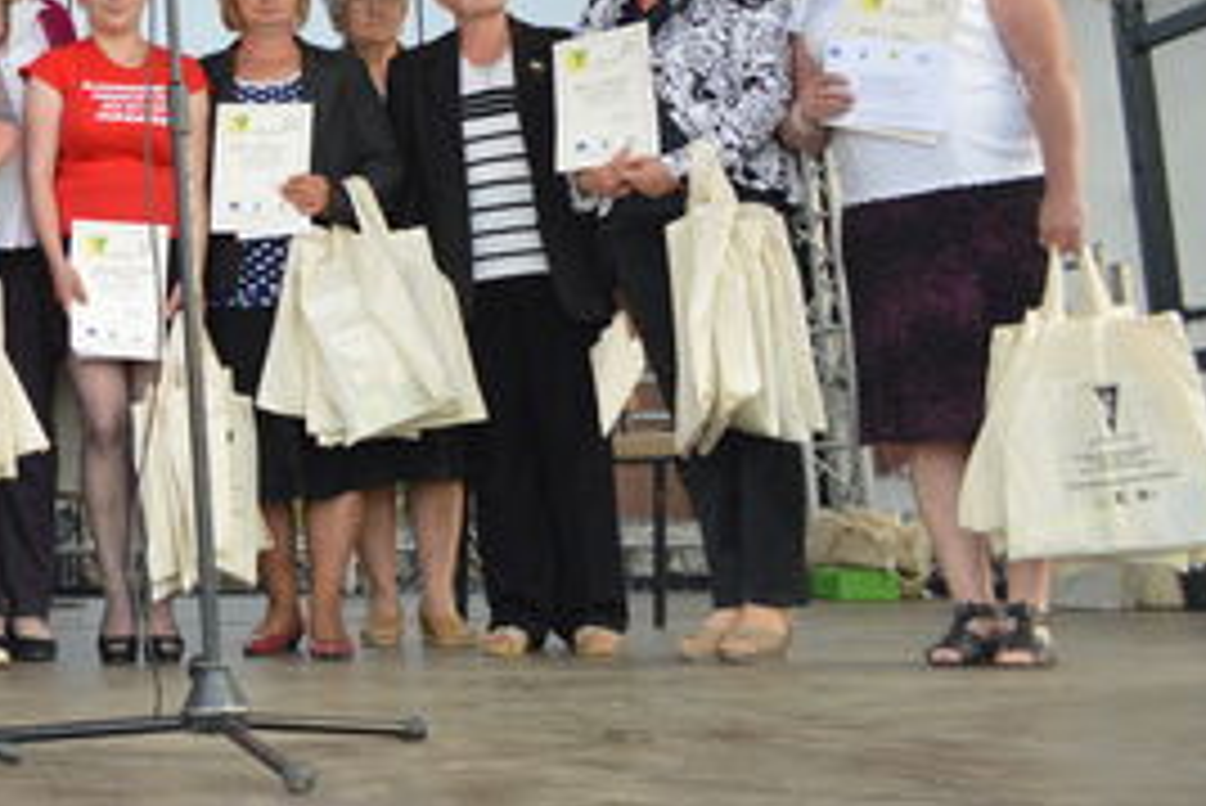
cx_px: -112
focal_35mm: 61
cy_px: 101
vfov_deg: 21.8
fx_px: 2045
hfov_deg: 29.7
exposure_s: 1/100
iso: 400
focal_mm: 18
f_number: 5
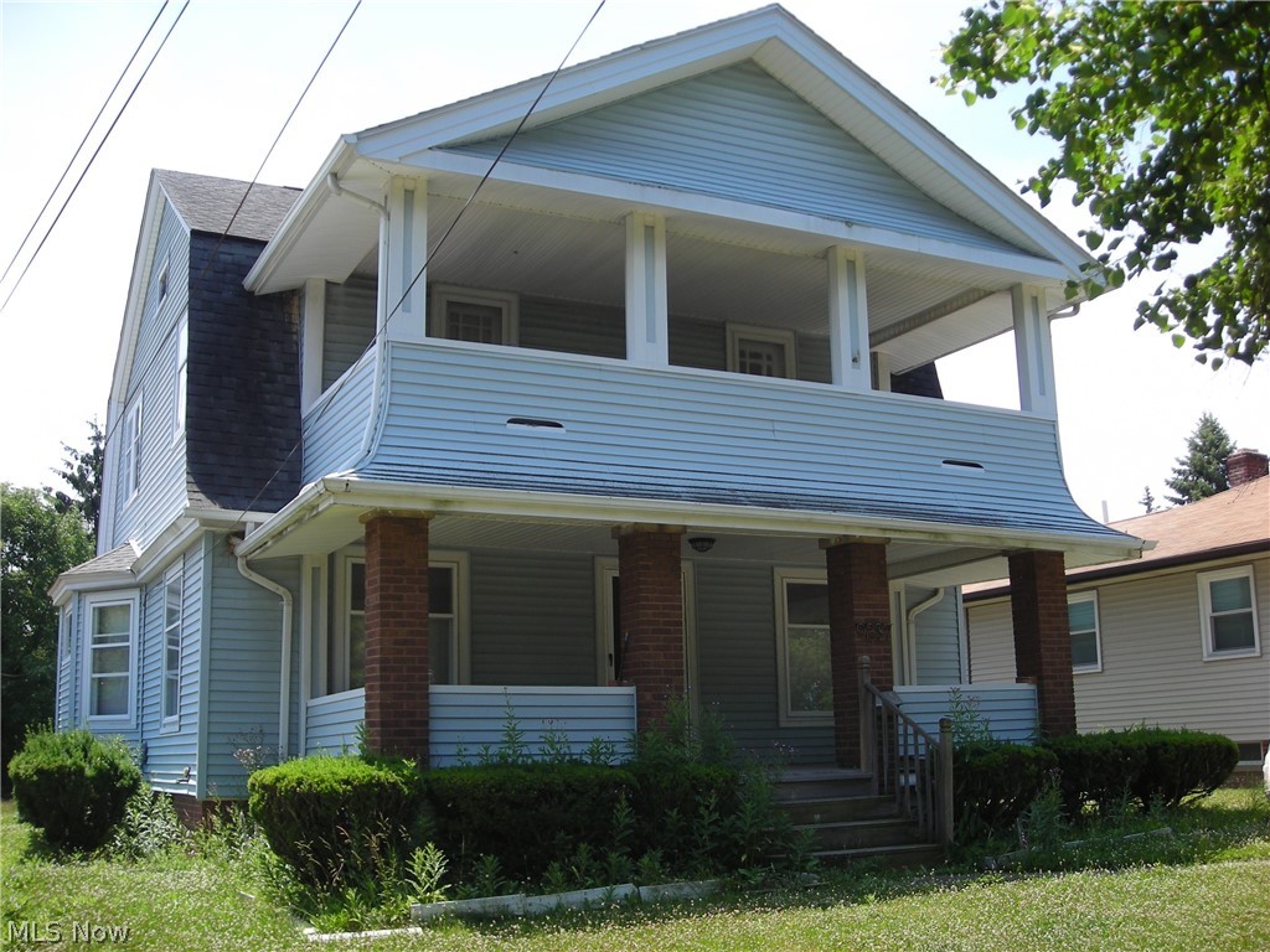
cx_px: 635
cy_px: 476
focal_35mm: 38
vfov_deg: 37.7
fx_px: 1394
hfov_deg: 49.0
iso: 50
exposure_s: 1/302
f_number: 3.2
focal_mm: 6.3
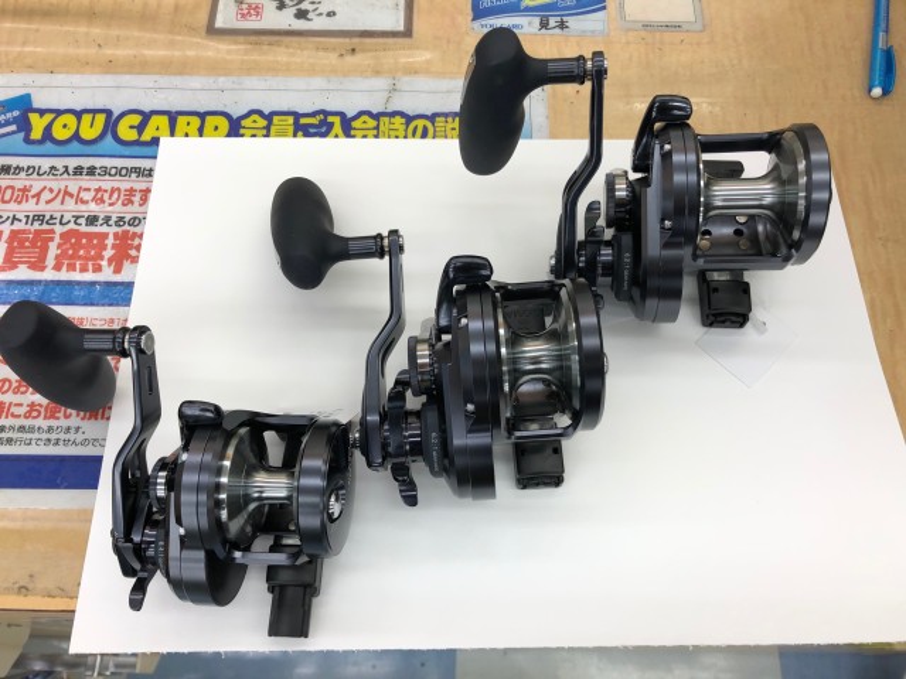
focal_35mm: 28
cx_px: 453
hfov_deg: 63.4
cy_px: 340
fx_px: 733
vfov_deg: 49.7
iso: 32
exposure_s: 1/120
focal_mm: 3.99
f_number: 1.8
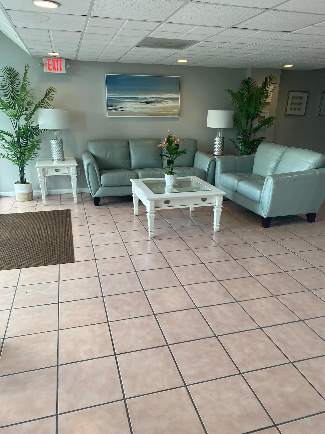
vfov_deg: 67.3
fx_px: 325
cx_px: 162
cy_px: 217
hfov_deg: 53.1
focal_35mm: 26
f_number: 1.8
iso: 80
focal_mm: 4.25
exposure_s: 1/120
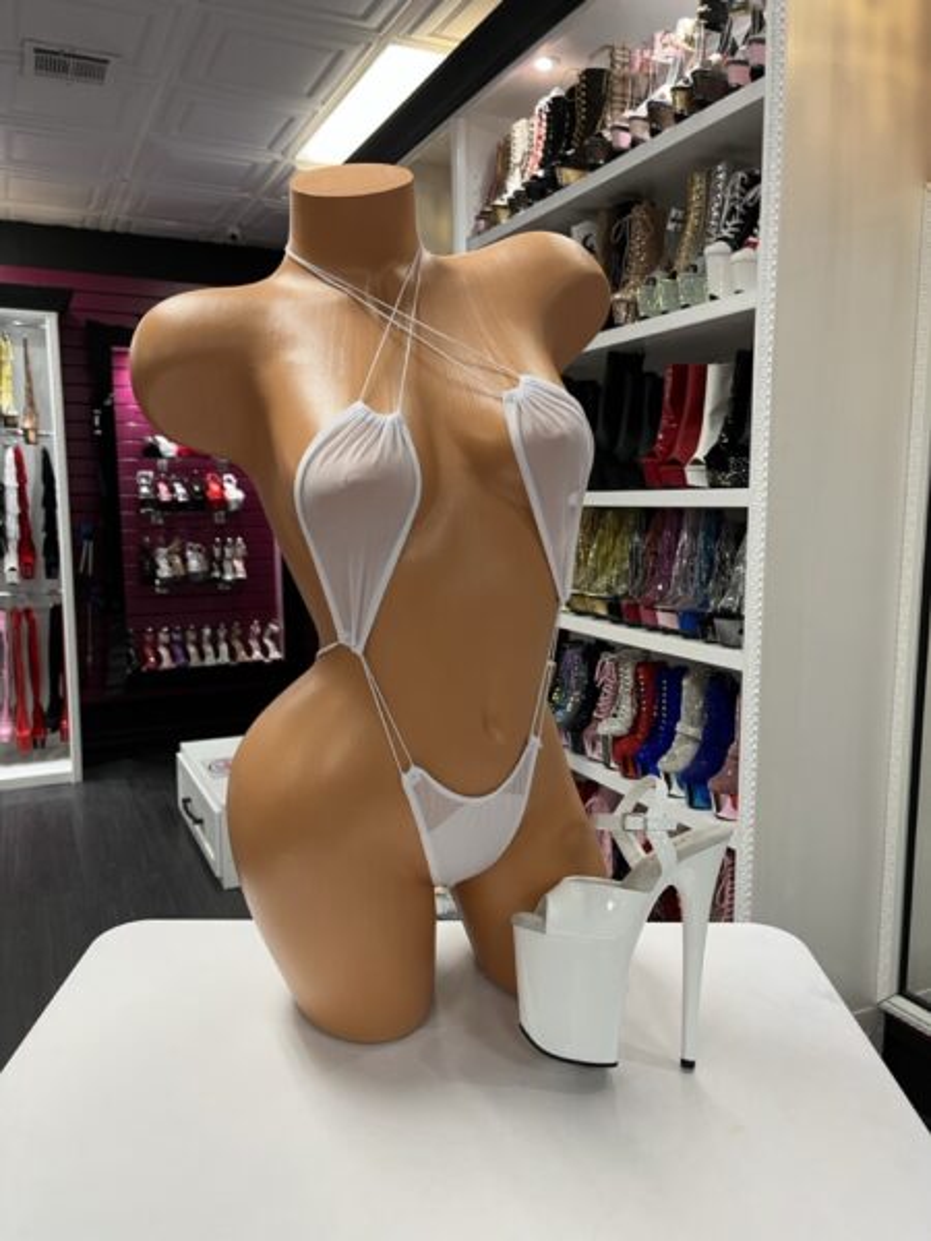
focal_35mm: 26
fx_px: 932
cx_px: 466
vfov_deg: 67.3
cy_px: 620
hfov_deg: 53.1
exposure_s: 1/60
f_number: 1.6
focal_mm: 5.1
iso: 100
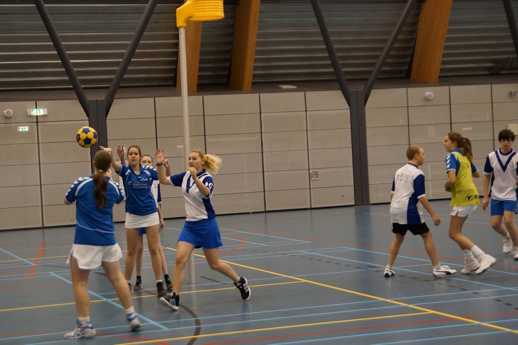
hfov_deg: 33.4
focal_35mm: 60
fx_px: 863
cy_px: 172
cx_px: 259
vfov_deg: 22.6
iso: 800
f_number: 2.8
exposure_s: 1/160
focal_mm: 40
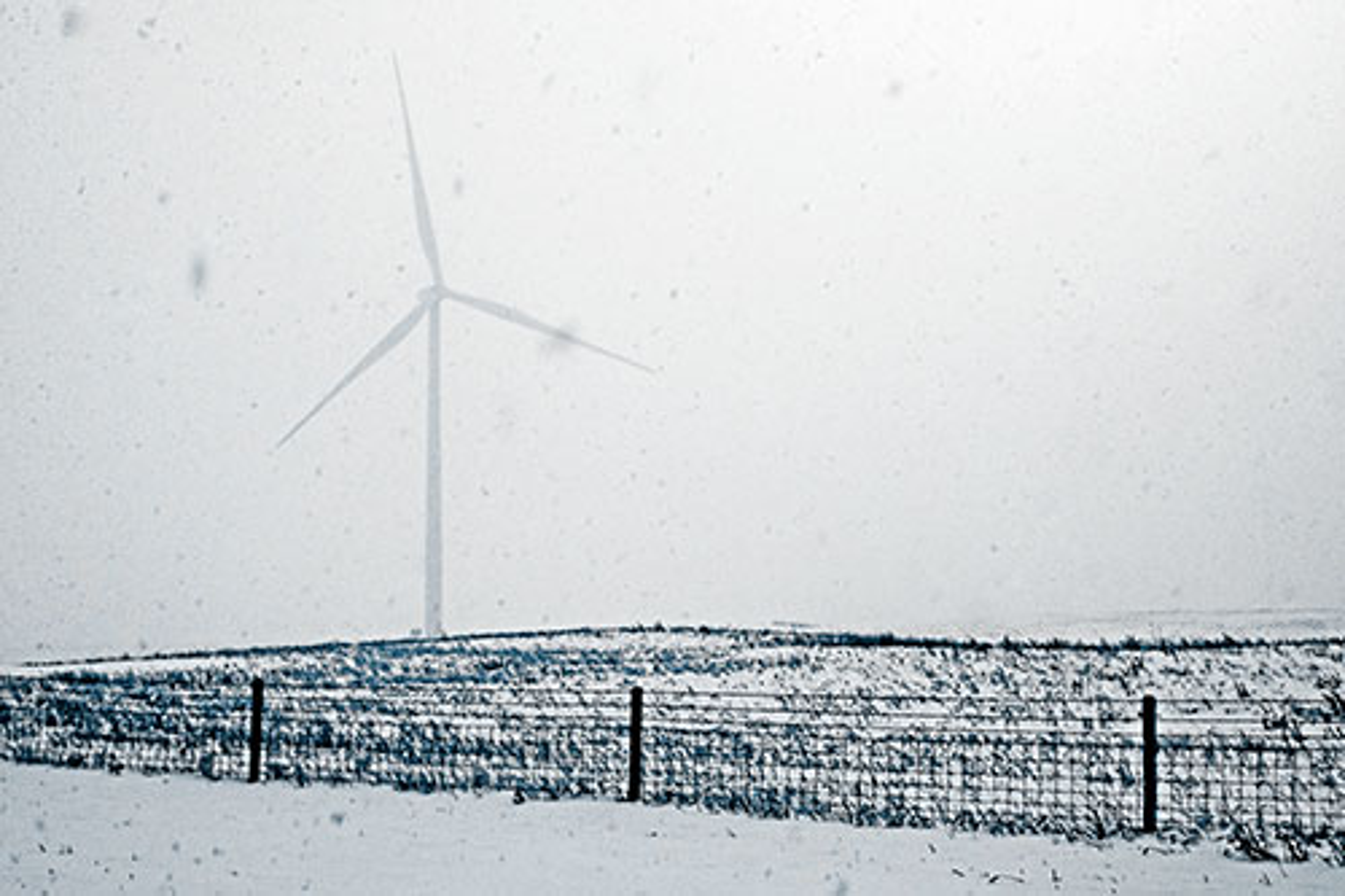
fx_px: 1120
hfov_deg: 61.9
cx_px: 672
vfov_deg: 43.6
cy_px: 448
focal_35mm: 30
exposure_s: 1/400
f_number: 10
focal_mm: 20
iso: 64
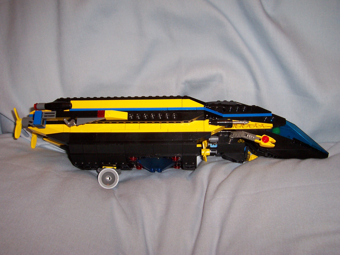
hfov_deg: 50.1
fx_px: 363
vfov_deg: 38.7
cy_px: 128
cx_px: 170
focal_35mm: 37
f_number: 2.8
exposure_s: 1/60
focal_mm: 5.6
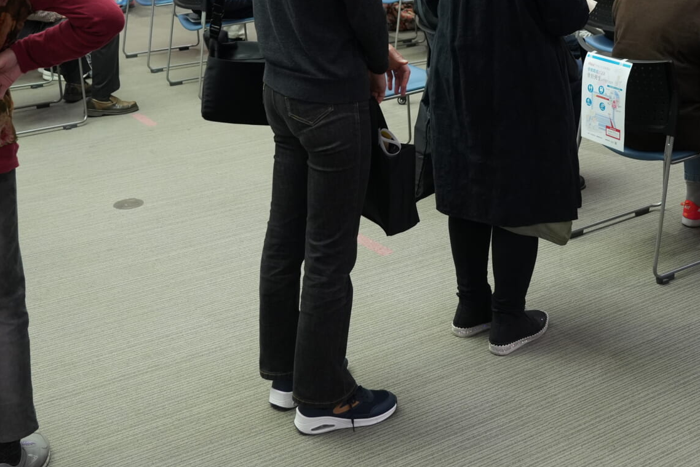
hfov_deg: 36.6
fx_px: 1050
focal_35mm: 54
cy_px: 30
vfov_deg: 24.2
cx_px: 451
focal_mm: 24
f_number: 4
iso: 1250
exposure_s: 1/160
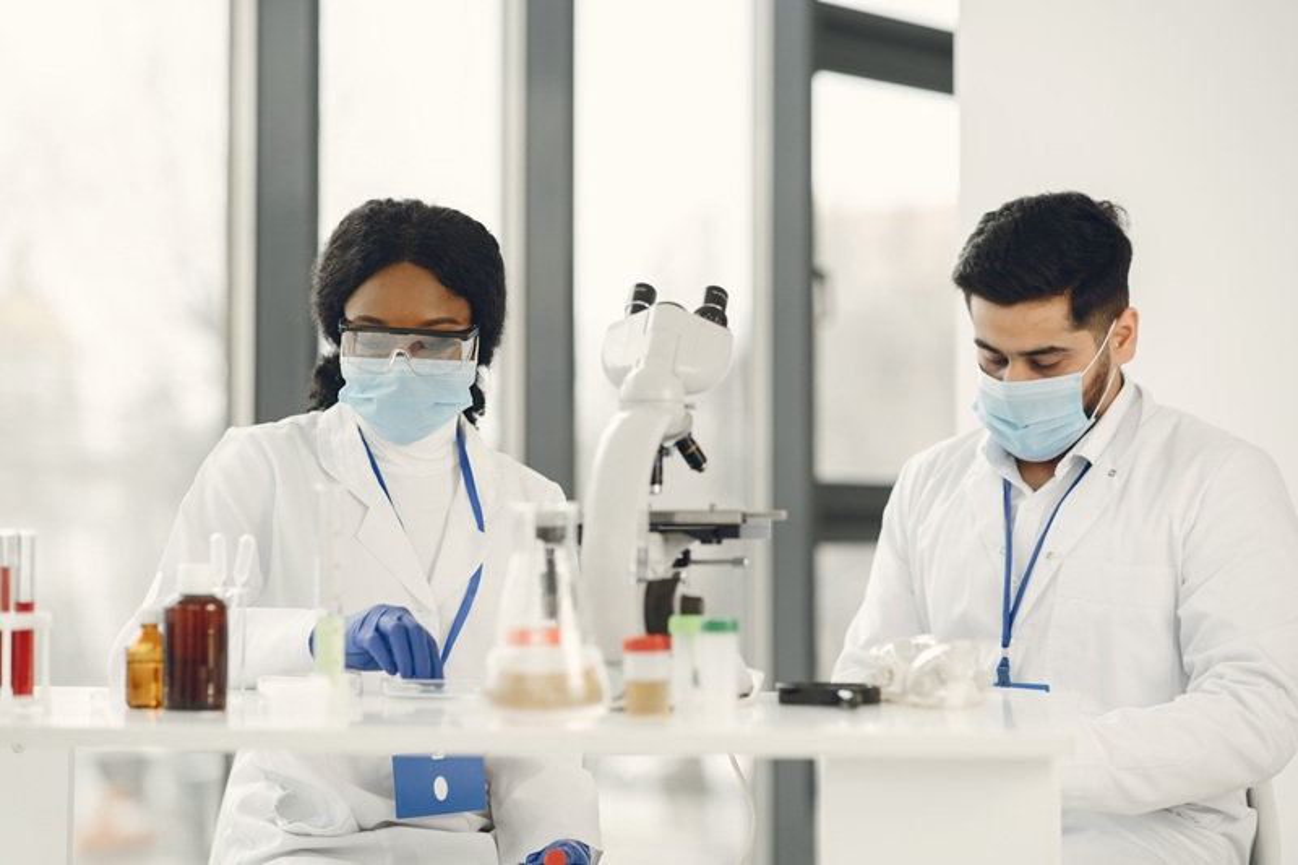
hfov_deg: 23.9
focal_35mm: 85
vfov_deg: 16.1
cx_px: 649
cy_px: 432
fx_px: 3064
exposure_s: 1/320
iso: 400
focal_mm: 85
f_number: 2.2
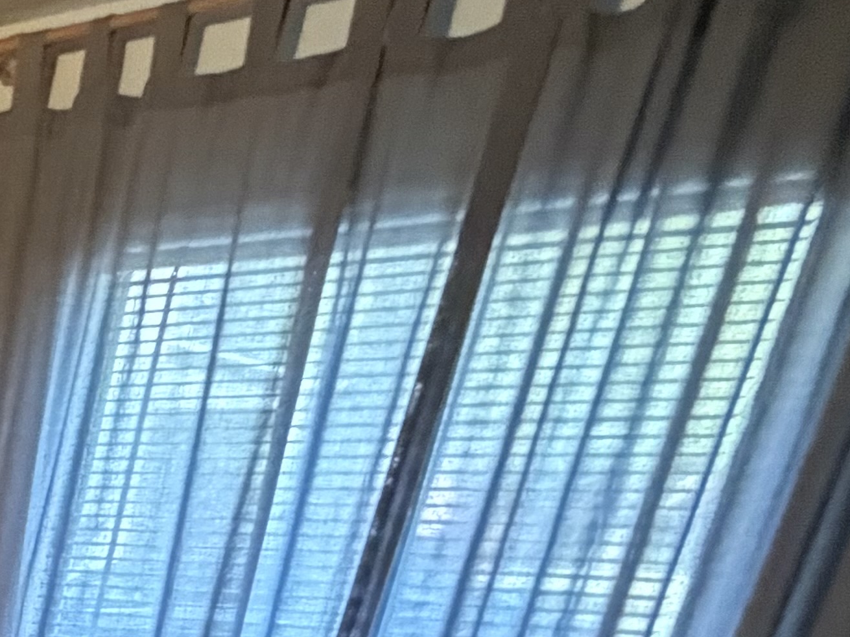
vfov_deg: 19.7
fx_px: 1498
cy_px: 1040
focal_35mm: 61
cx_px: -815
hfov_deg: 19.5
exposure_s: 1/60
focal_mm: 2.22
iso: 800
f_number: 2.2
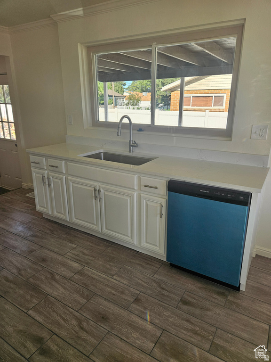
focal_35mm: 23
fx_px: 240
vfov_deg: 73.9
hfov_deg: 58.9
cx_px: 136
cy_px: 181
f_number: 1.8
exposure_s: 1/418
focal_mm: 5.4
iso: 40
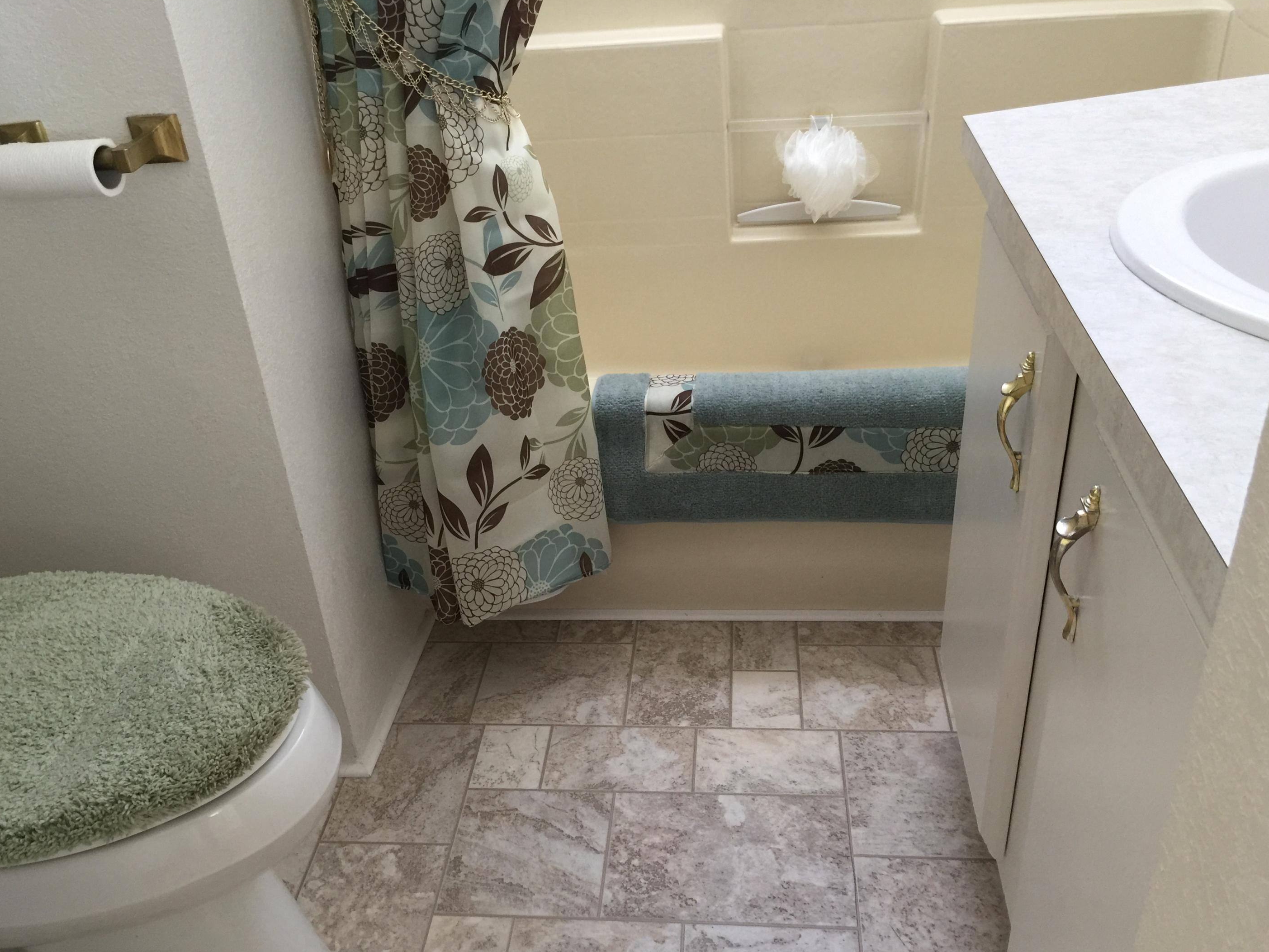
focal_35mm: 31
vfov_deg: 45.4
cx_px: 611
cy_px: 502
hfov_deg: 58.3
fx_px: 1137
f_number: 2.2
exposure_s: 1/15
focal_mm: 4.15
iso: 80
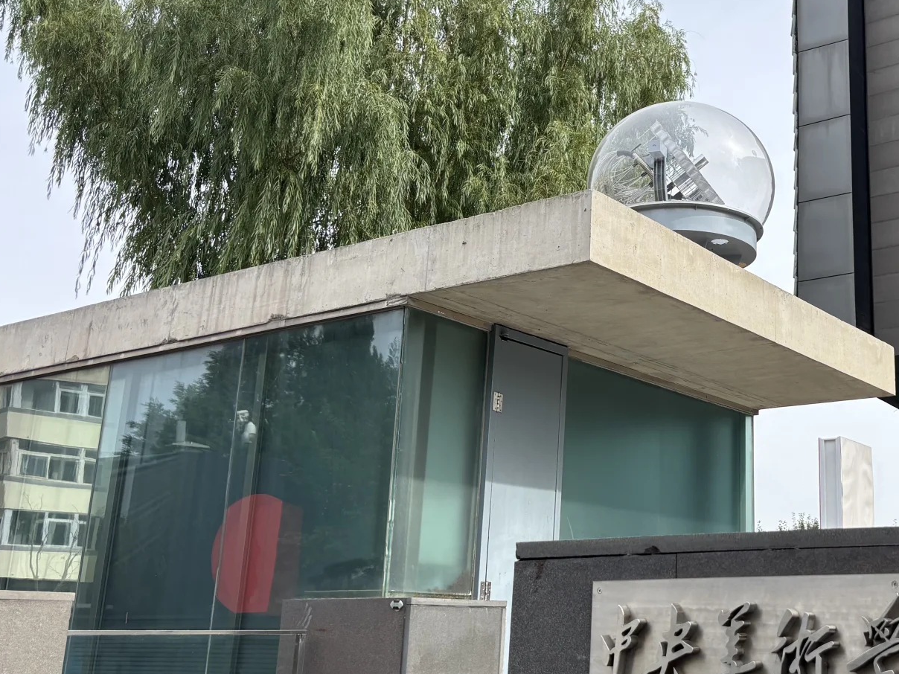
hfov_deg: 58.2
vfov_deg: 45.4
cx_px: 495
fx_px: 805
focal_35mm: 31
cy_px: 373
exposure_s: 1/1362
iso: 50
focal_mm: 5.96
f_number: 1.6
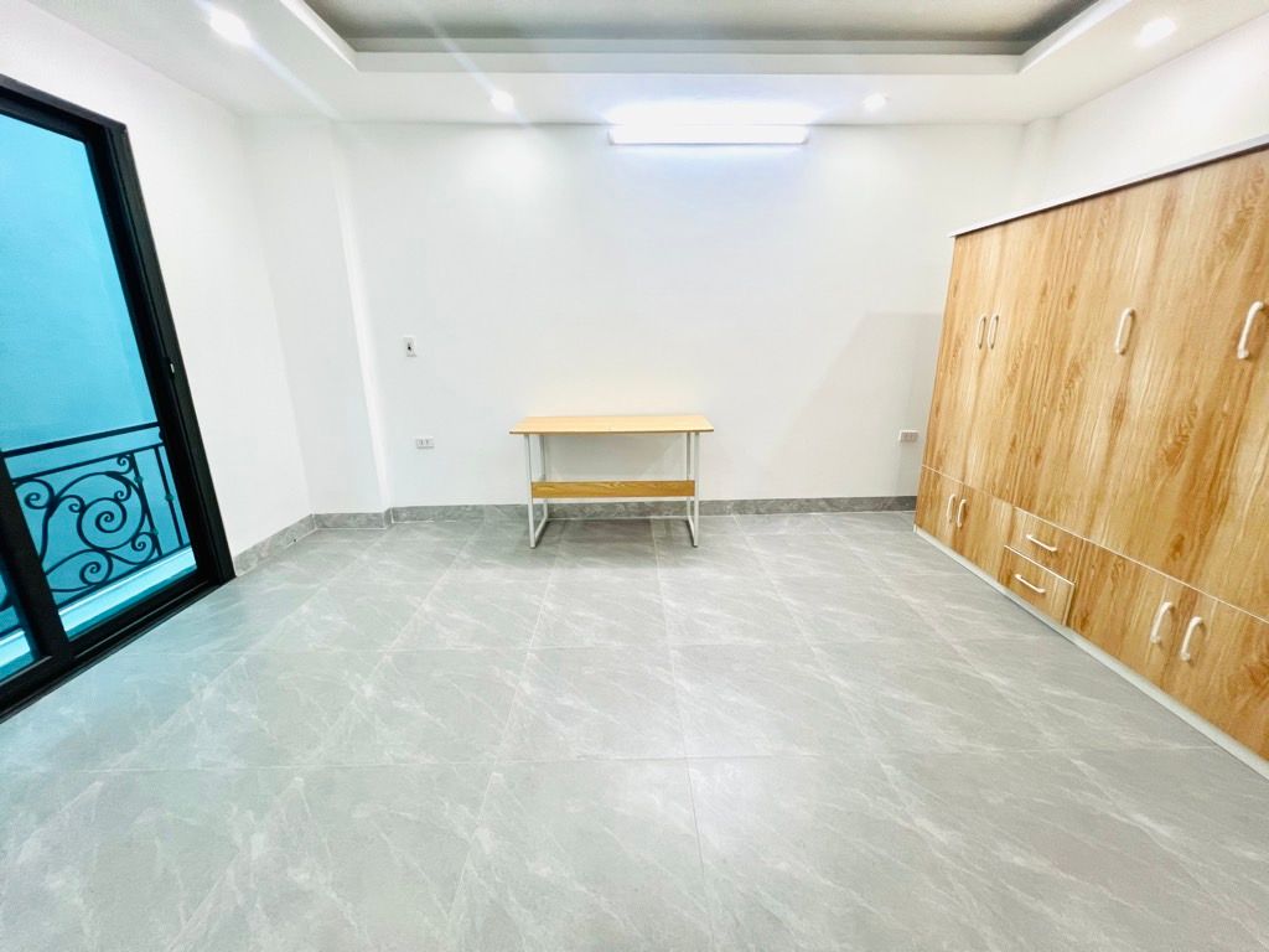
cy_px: 476
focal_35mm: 13
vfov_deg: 89.9
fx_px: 477
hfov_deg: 106.2
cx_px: 634
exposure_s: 1/100
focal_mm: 1.57
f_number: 1.8
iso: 160
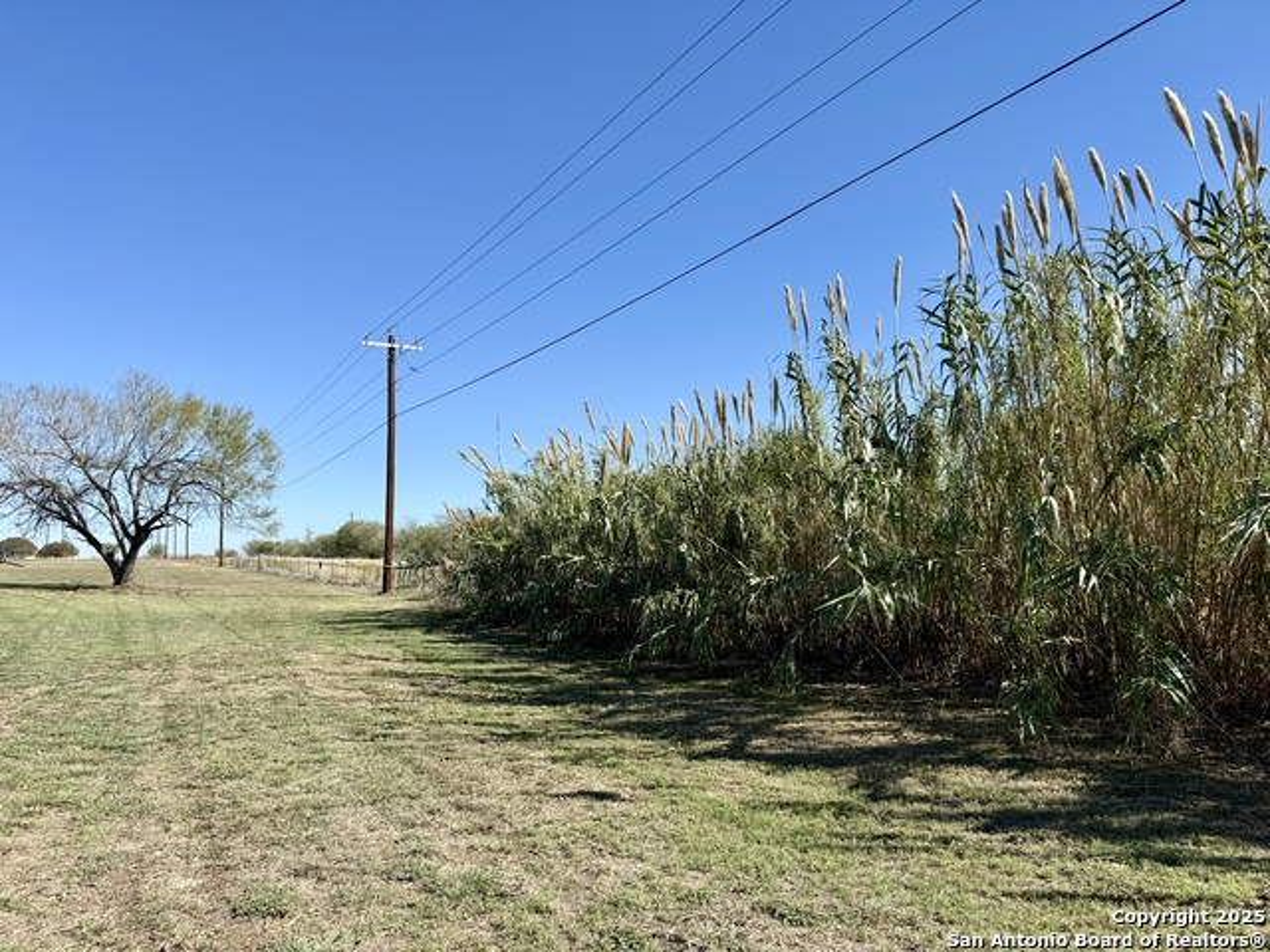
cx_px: 635
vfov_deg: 56.8
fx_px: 881
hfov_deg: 71.6
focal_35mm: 24
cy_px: 476
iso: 80
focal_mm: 6.76
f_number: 1.78
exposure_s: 1/3759
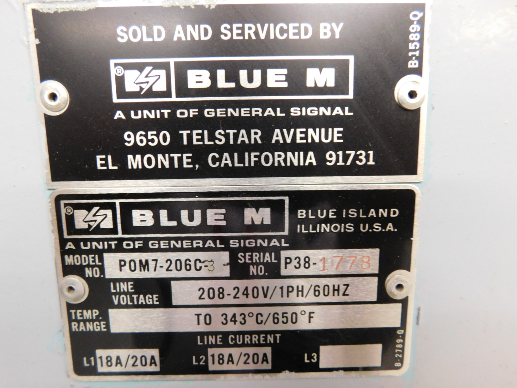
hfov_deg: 73.9
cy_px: 194
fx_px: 344
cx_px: 258
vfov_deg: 58.9
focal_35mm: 23
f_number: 3
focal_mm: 4
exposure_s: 1/10
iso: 400
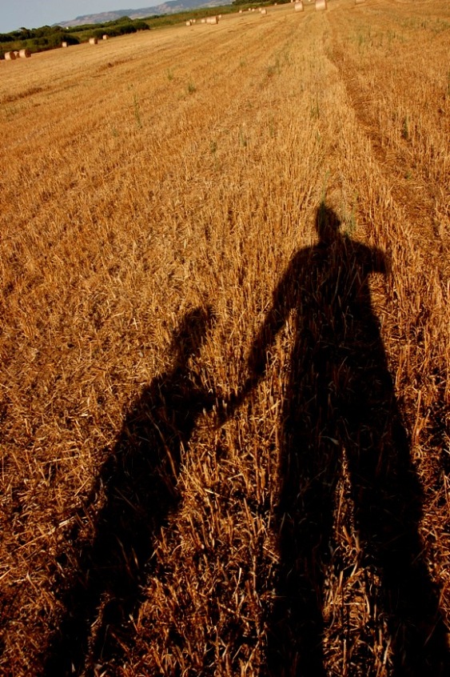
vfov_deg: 67.4
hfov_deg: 47.9
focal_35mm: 27
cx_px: 225
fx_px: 507
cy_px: 338
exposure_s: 1/400
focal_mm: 18
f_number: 8
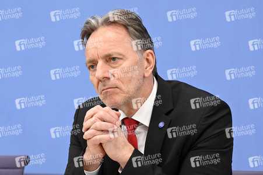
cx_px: 132
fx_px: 949
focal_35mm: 130
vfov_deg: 10.5
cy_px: 88
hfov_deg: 15.8
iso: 5000
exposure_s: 1/500
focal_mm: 130
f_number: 7.1
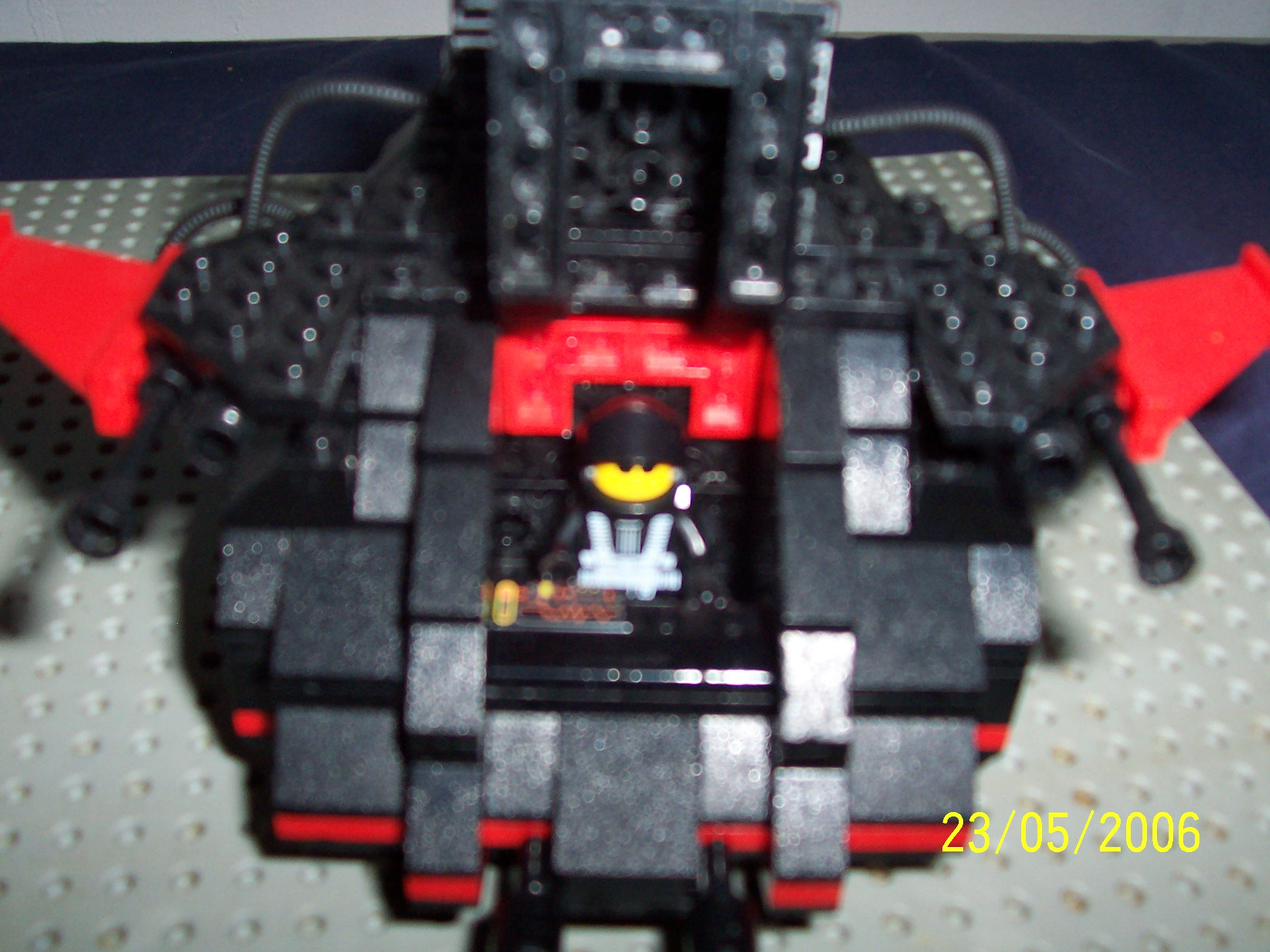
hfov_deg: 50.1
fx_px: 1357
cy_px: 476
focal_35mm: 37
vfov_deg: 38.7
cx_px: 635
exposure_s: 1/60
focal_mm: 5.6
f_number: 2.8
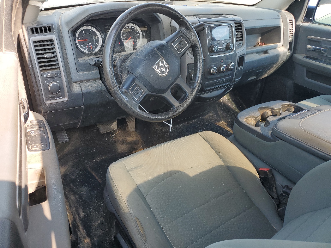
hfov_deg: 67.3
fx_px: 249
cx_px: 166
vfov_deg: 53.1
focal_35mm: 26
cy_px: 124
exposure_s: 1/278
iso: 50
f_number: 1.5
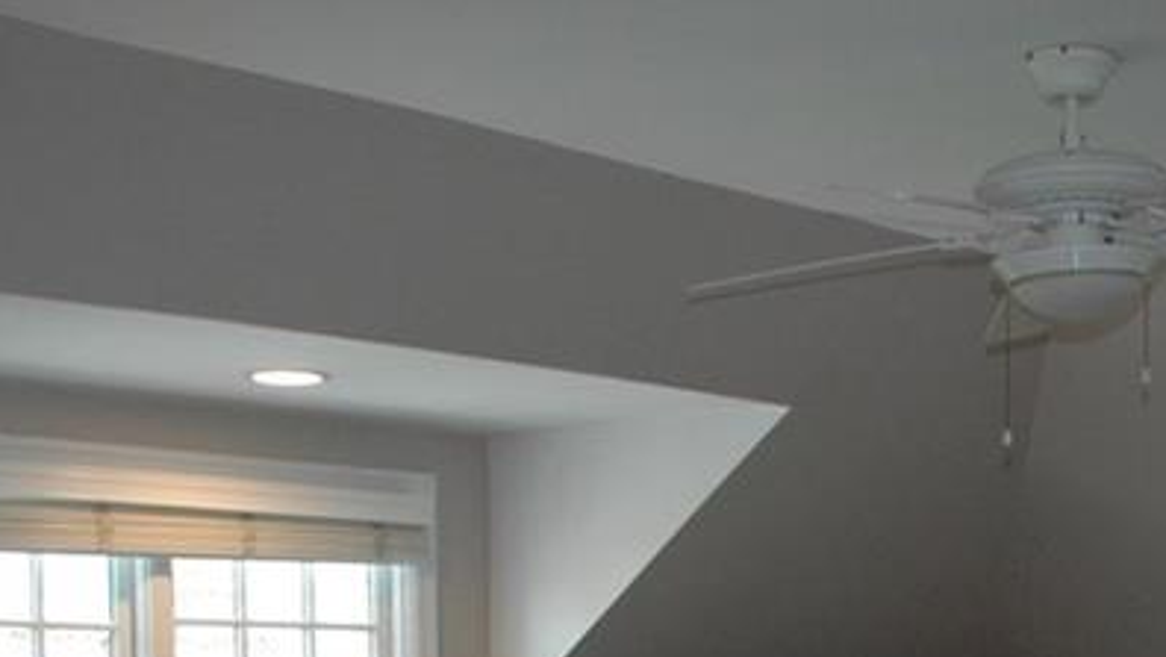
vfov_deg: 15.4
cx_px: 1010
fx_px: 2258
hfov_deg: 28.1
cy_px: 949
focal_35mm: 73
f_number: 4
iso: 640
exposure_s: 1/100
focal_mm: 18
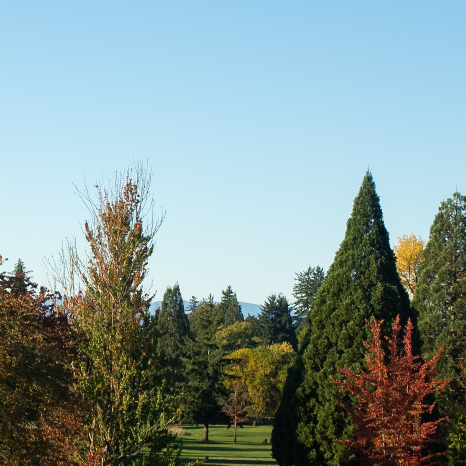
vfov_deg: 10.6
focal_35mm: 165
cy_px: 335
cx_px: -82
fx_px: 2513
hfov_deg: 10.4
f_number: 4
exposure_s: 1/250
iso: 100
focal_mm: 51
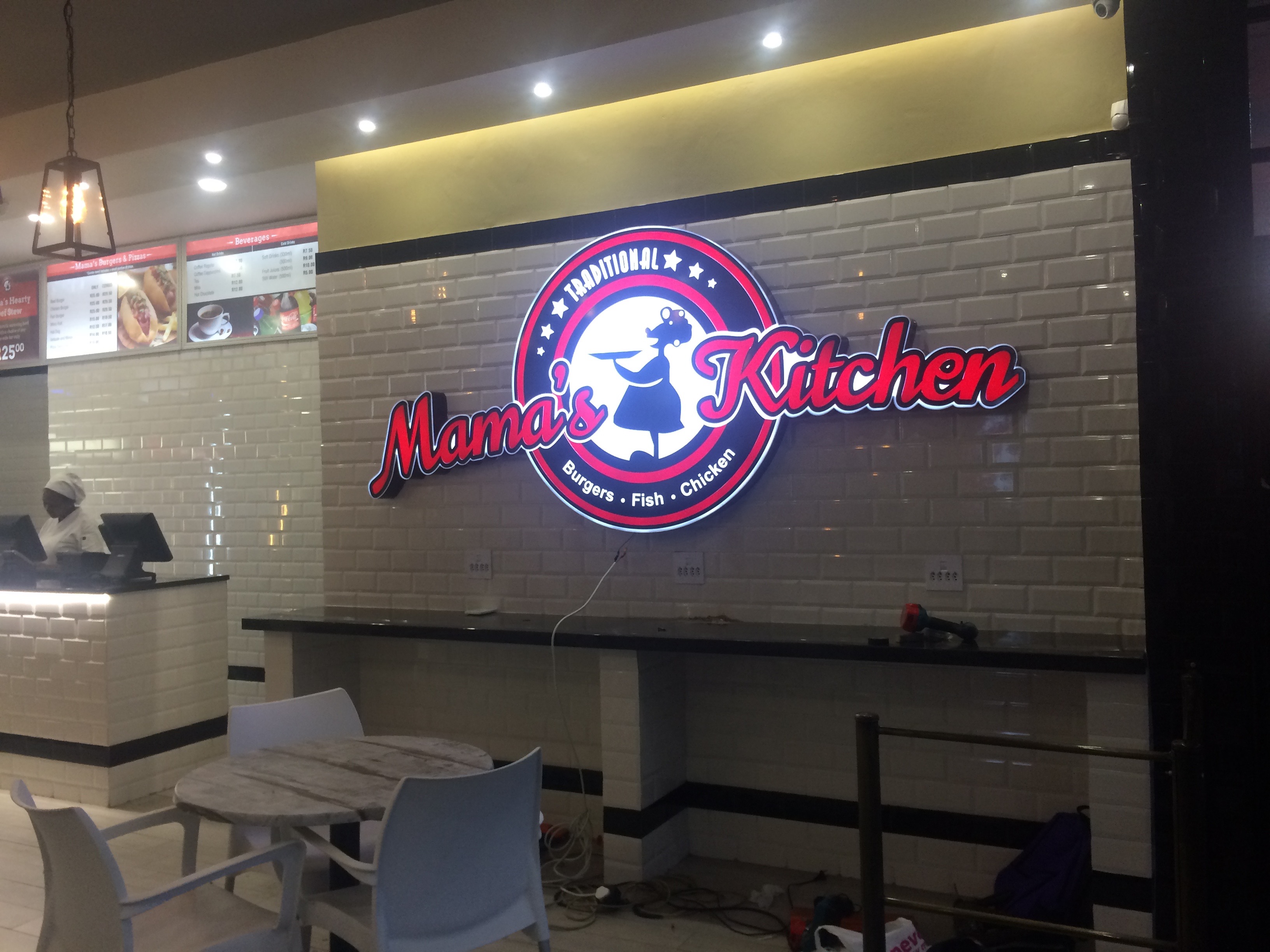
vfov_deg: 48.2
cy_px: 476
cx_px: 635
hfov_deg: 61.7
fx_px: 1064
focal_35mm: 29
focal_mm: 4.15
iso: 64
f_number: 2.2
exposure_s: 1/33
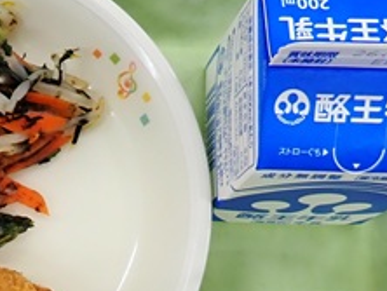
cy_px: 336
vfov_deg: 15.9
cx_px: -42
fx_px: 1007
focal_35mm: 90
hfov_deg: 20.7
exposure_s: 1/125
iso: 100
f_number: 2
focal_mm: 4.5
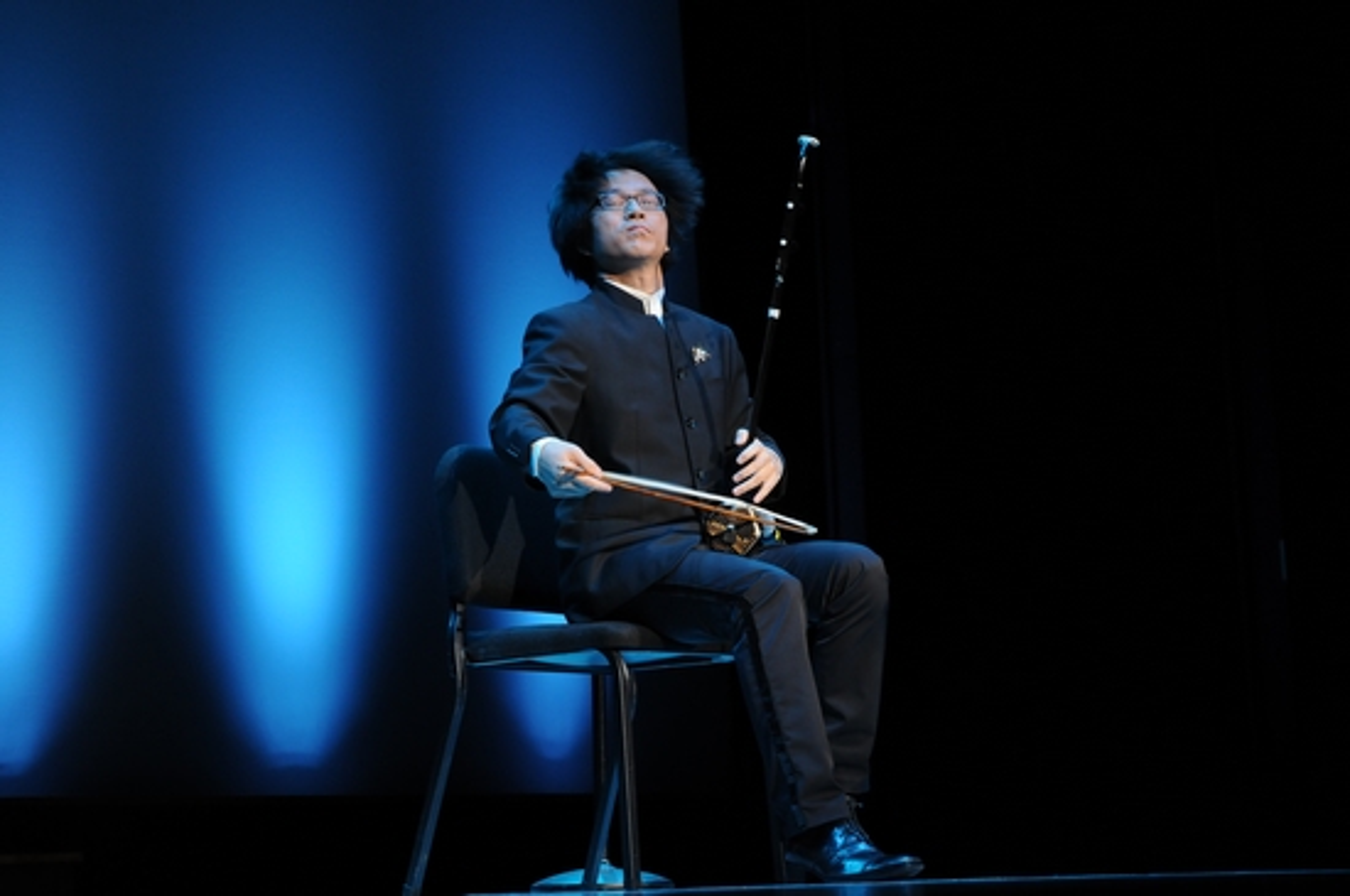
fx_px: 2696
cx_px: 675
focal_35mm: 72
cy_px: 448
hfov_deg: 28.1
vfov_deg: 18.9
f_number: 4.5
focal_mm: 48
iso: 800
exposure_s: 1/125
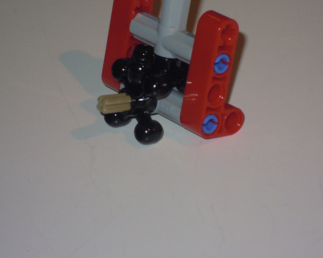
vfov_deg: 7.7
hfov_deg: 9.7
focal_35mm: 200
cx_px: 178
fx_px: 1912
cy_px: 82
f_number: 6.6
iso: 360
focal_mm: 25
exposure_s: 1/60
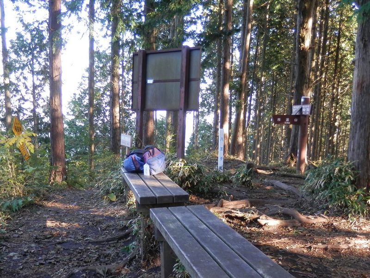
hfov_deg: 69.4
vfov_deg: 54.9
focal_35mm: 25
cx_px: 185
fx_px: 267
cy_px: 139
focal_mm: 4.5
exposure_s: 1/30
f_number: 3
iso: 80
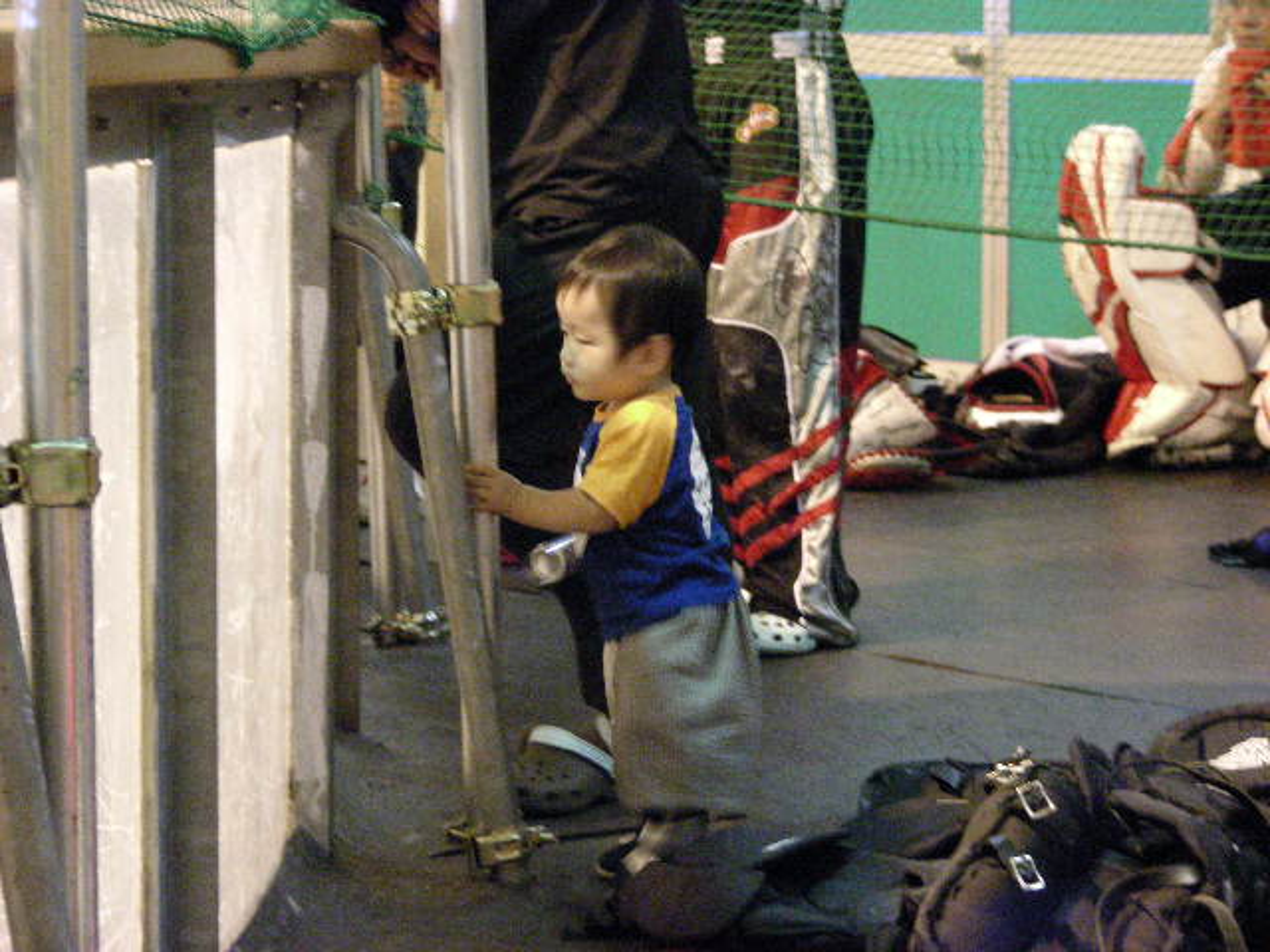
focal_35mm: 113
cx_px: 635
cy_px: 476
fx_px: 4146
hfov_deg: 17.4
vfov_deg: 13.1
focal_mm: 18.9
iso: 800
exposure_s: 1/11.7
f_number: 3.5
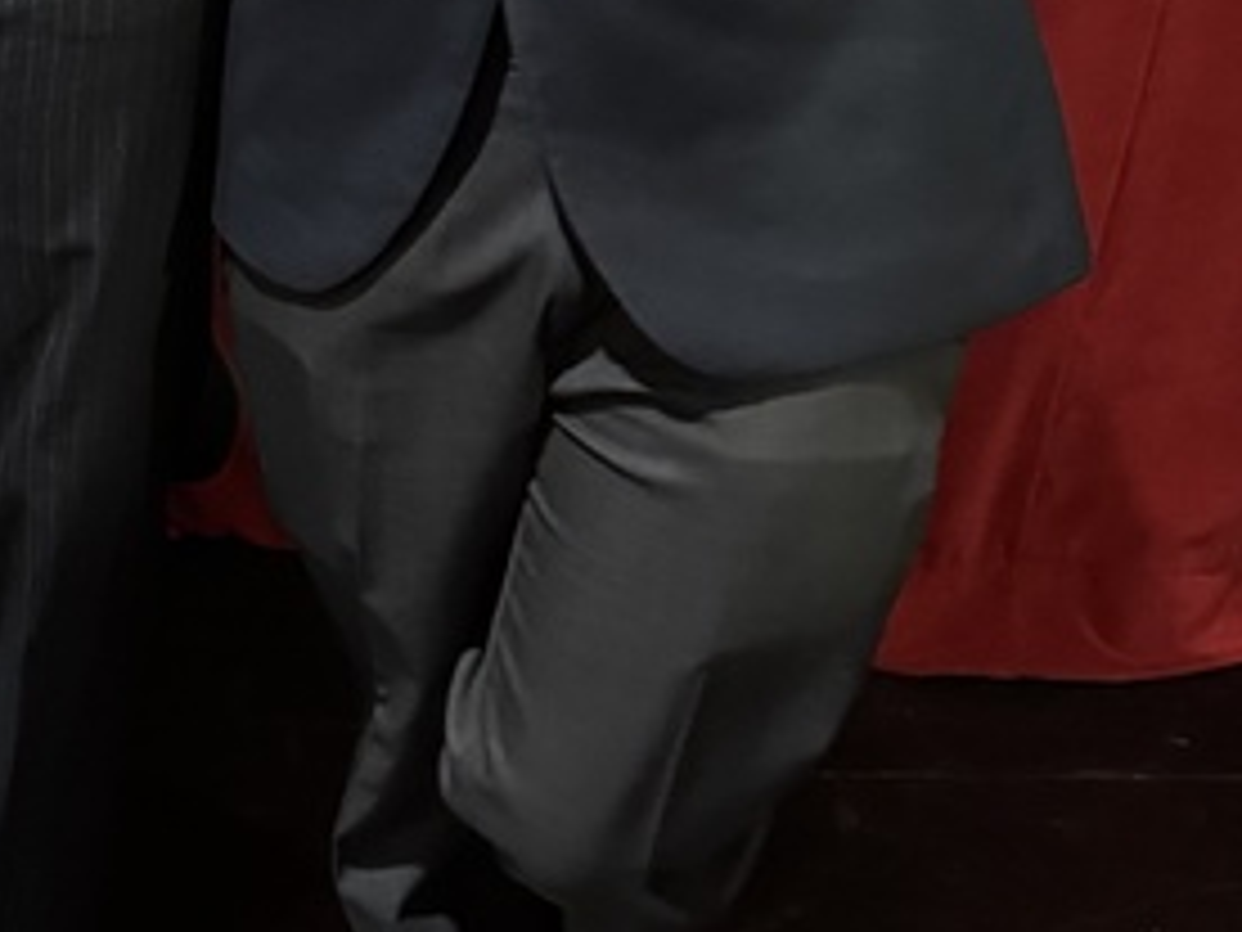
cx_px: -378
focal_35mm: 89
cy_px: -104
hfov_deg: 20.1
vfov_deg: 16.1
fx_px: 3193
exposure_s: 1/59
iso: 500
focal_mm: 6.76
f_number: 1.78
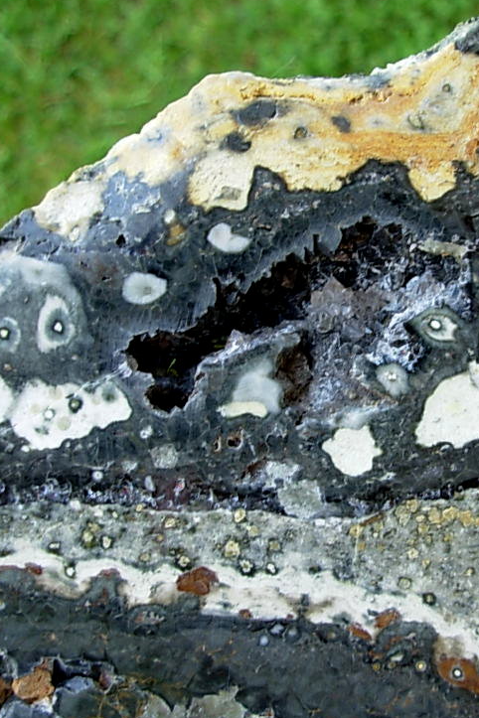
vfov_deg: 35.6
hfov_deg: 23.7
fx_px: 1118
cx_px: 405
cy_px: 351
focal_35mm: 56
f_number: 2.9
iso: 50
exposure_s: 1/62.2
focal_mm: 6.3
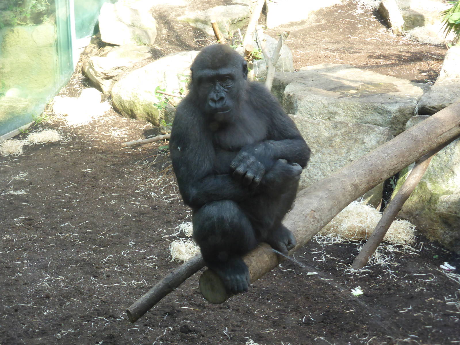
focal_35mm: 69
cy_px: 172
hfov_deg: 28.2
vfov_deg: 21.3
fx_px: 917
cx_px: 230
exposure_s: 1/60
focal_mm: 11.7
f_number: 4.9
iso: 320
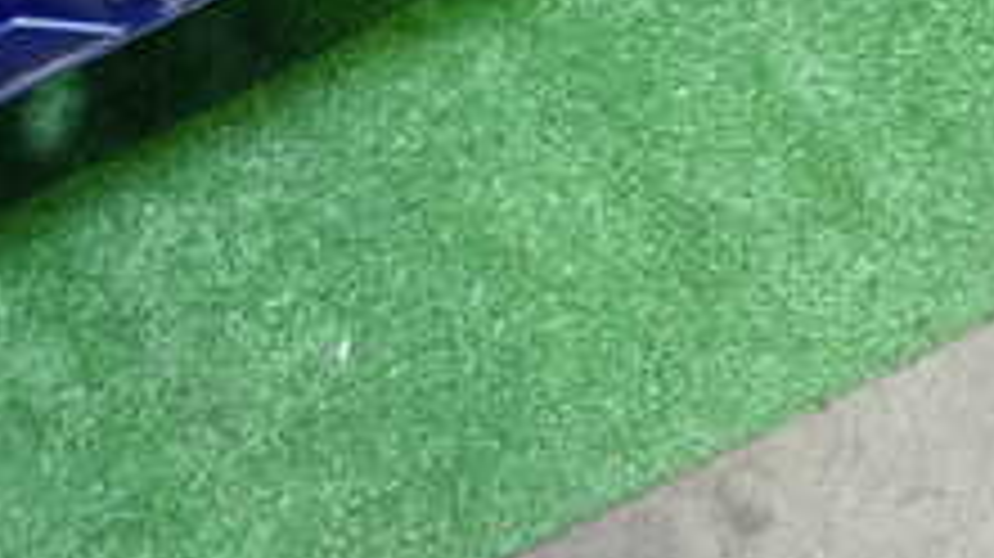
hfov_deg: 28.2
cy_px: -338
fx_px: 1949
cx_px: 733
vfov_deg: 14.8
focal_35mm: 74
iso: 250
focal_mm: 4.5
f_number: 2
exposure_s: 1/30
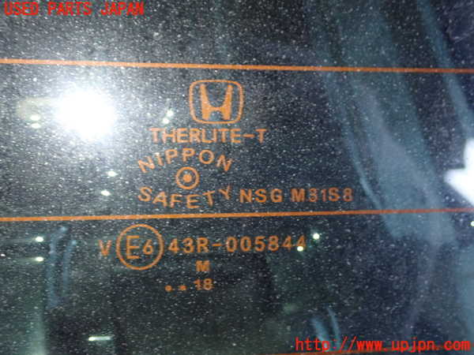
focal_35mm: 43
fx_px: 589
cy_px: 178
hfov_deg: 43.9
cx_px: 237
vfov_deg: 33.6
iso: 800
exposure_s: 1/25
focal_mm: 7.86
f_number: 2.9
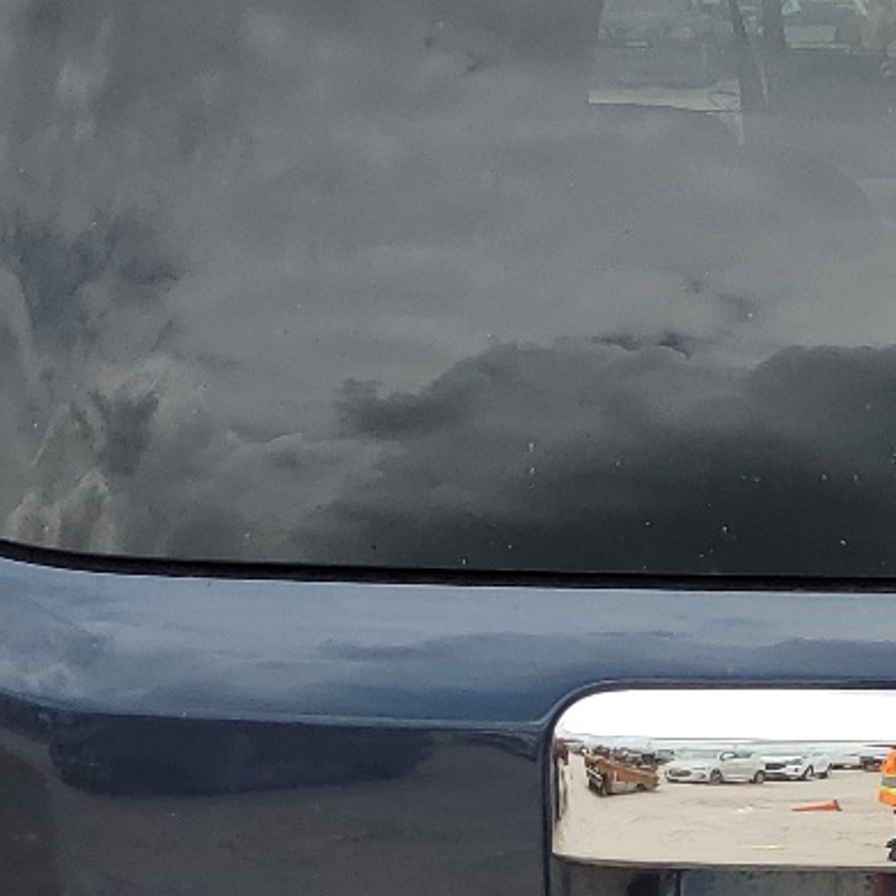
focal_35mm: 94
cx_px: 1134
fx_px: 2753
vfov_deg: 18.2
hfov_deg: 17.4
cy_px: 791
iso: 50
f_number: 1.5
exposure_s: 1/2000
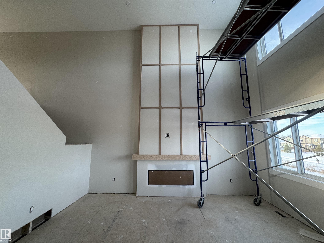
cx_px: 162
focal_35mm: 14
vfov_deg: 85.7
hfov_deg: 102.1
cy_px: 122
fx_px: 131
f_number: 2.2
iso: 100
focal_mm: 2.22
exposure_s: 1/99
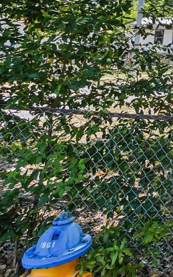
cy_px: 2
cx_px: 406
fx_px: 332
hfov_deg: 15.7
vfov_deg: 40.0
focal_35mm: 44
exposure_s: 1/250
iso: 200
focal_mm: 7
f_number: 6.3
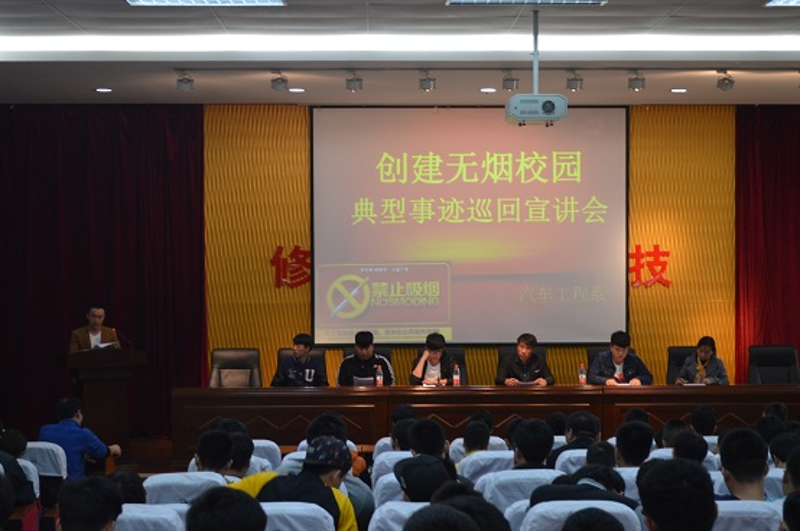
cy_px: 266
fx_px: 1398
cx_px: 400
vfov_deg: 21.5
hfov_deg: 31.9
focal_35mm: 63
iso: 560
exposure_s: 1/15
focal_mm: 42
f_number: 5.3
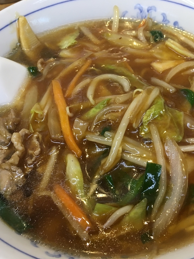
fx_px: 291
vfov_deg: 47.9
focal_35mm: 39
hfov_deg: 36.7
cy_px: 129
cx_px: 113
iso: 32
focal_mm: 4.15
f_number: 2.2
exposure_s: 1/30
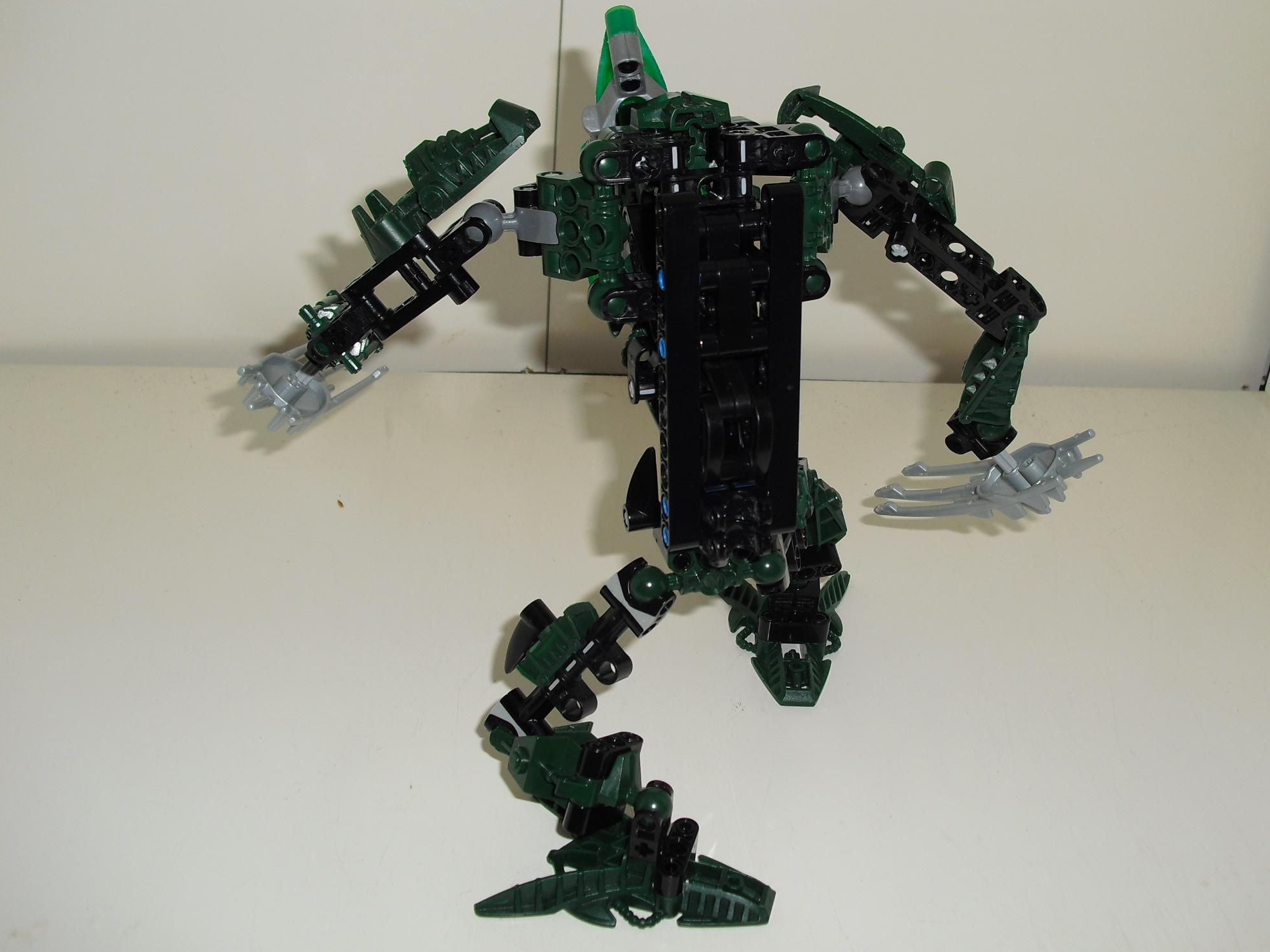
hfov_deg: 44.7
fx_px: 1541
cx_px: 707
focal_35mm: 42
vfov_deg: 34.3
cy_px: 409
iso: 64
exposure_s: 1/60
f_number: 3.1
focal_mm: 6.3
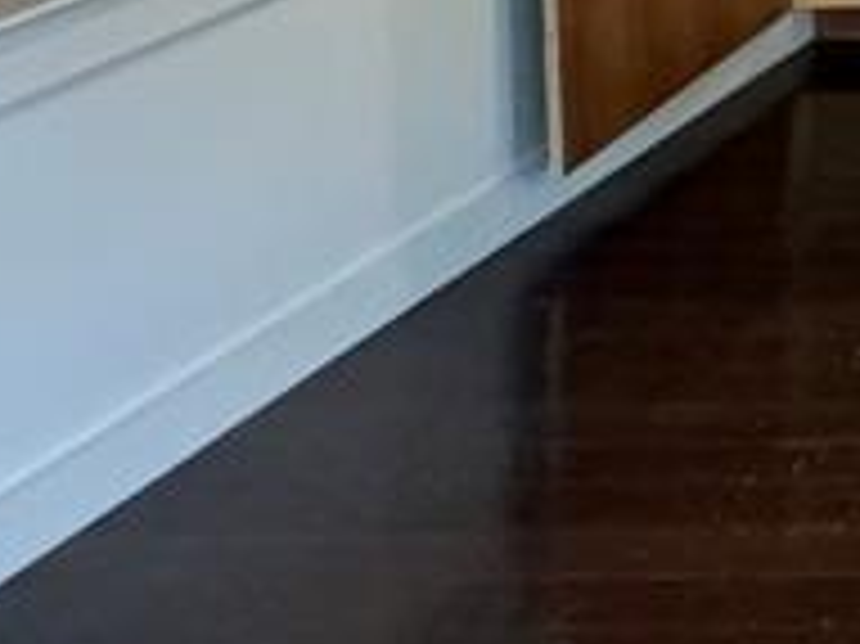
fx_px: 1862
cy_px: -653
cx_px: 1945
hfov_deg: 16.0
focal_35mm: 75
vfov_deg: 15.5
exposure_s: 1/60
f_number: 2.2
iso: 800
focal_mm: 2.22
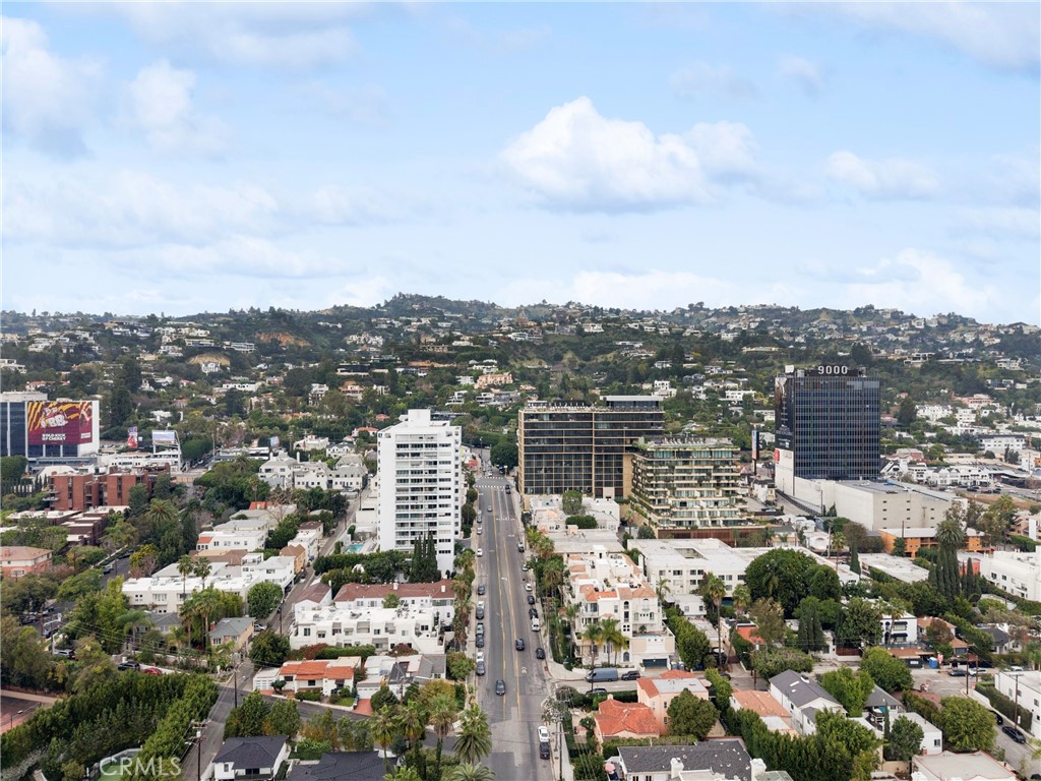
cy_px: 390
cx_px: 520
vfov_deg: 56.8
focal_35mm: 24
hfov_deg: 71.6
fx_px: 722
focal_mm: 8.67
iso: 160
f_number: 1.8
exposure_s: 1/2000
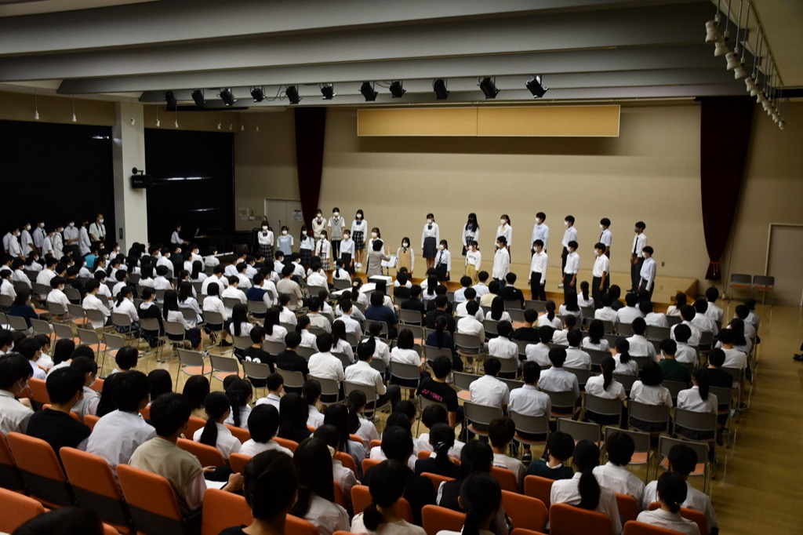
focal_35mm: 34
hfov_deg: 55.8
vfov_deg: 38.9
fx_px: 758
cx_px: 402
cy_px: 268
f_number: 3.8
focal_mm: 23
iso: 1100
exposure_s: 1/125
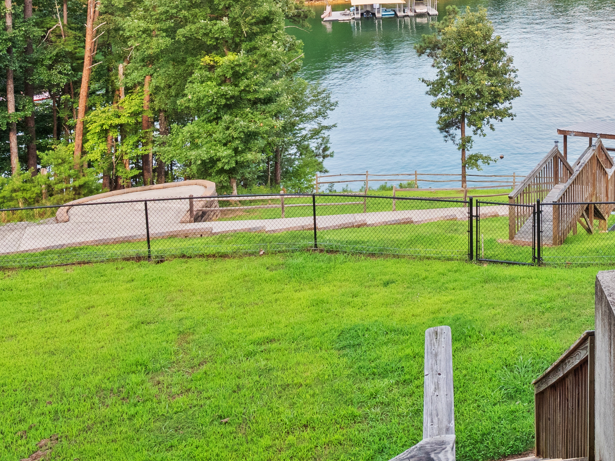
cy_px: -14
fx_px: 693
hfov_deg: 42.6
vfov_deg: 33.3
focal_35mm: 39
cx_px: 587
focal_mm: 8
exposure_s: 1/160
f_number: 5.6
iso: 400
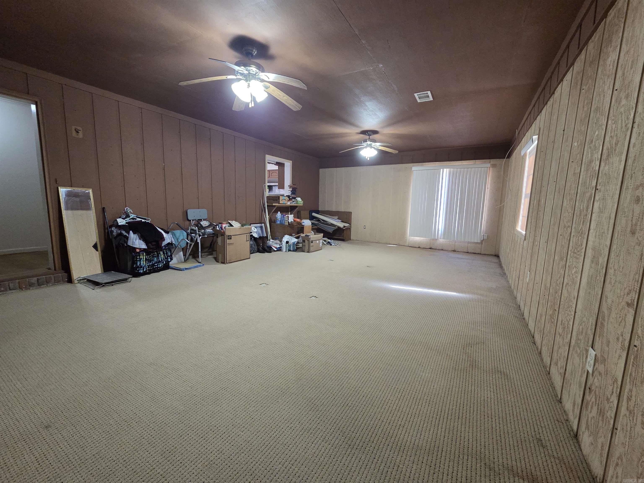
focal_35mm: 13
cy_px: 242
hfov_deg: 106.2
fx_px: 242
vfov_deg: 89.9
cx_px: 322
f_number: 2.2
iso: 640
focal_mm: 2.2
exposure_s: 1/60
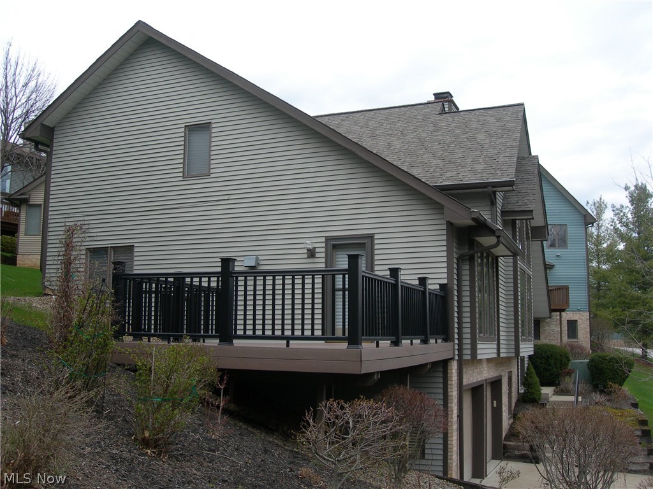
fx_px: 717
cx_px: 326
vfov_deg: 37.7
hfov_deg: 49.0
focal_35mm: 38
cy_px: 244
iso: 50
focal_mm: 7.8
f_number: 4.8
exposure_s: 1/174
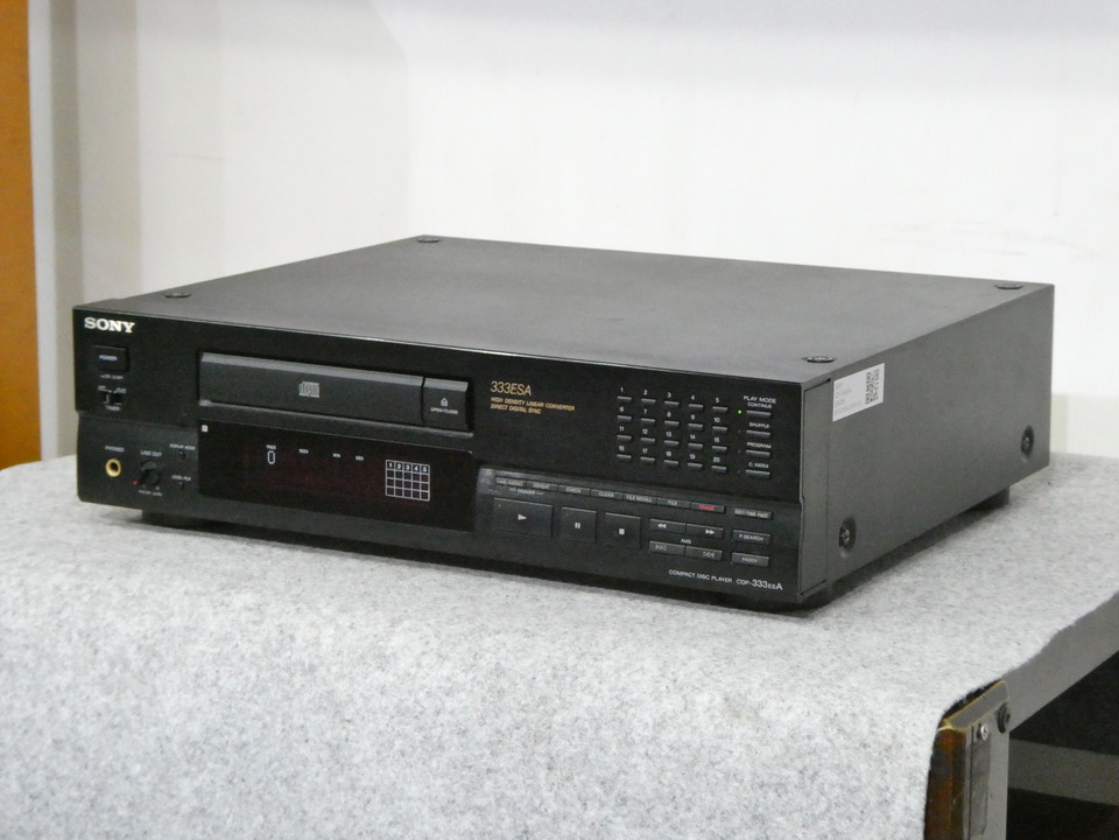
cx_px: 560
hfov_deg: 23.3
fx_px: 2715
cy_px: 420
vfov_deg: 17.6
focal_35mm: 84
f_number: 4.8
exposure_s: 1/40
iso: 1600
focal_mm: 15
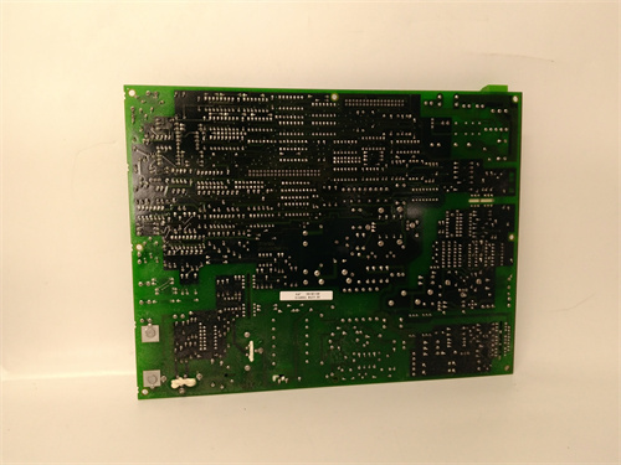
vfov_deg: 51.4
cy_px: 232
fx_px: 484
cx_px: 310
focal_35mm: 27
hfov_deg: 65.3
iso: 205
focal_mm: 3.79
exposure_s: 1/33
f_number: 2
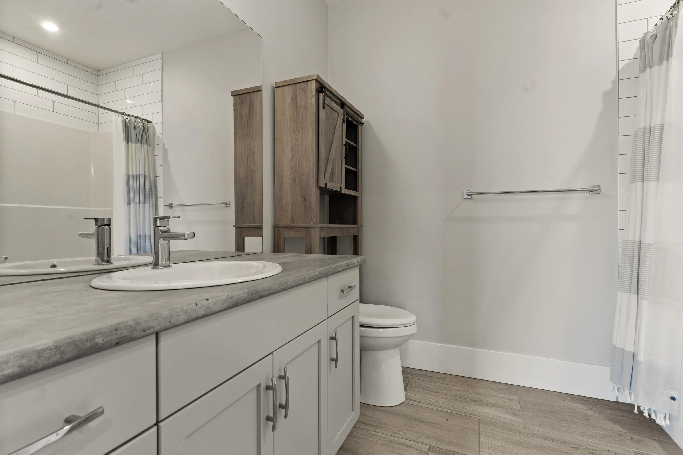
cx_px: 342
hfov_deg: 90.0
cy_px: 228
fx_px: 341
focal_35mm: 18
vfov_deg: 67.4
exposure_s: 1/1.67
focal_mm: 18
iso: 320
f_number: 9
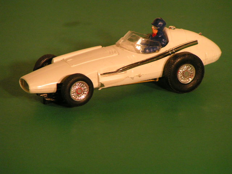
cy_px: 87
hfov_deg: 5.2
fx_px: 2547
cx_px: 116
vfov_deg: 3.9
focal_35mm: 380
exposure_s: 1/320
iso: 200
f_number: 3.5
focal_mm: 58
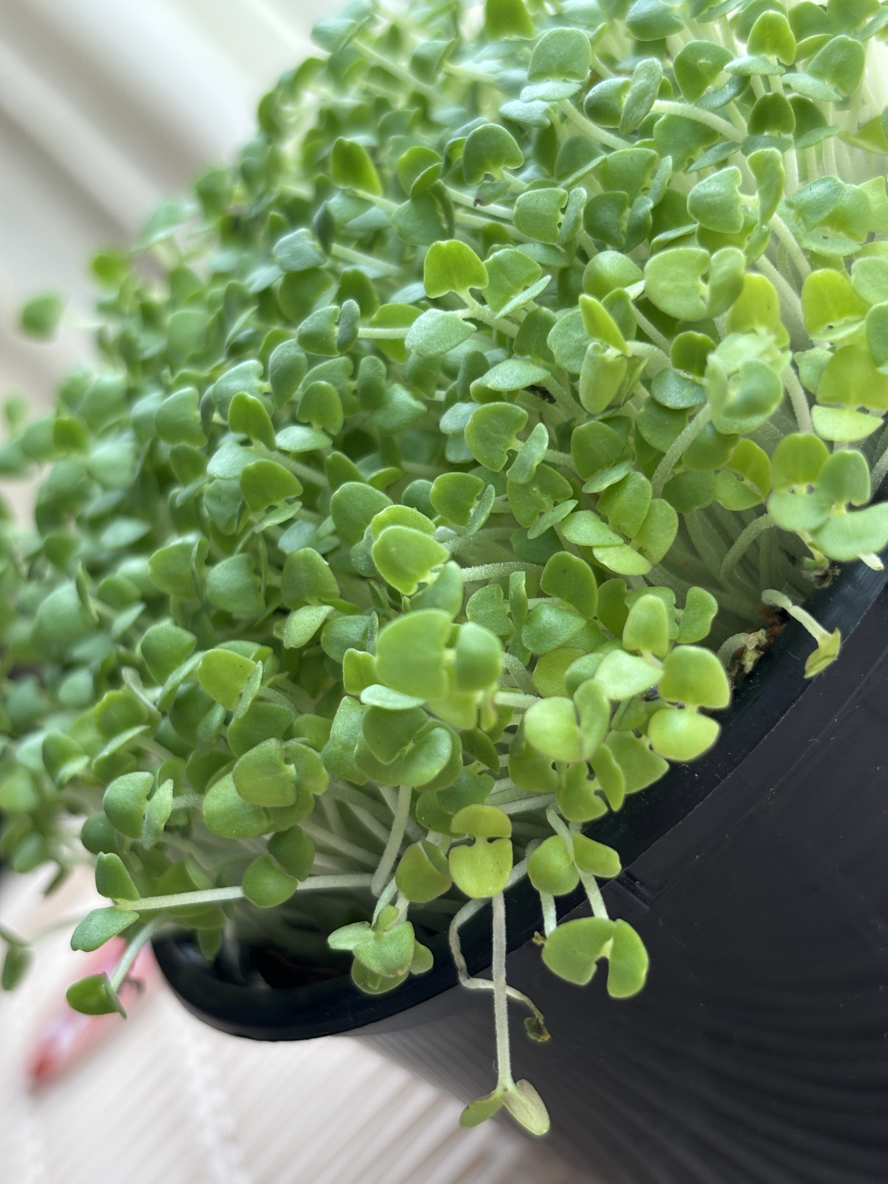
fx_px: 1779
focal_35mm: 52
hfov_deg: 28.0
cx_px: 444
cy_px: 592
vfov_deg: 36.8
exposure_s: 1/100
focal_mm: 5.96
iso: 40
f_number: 1.6
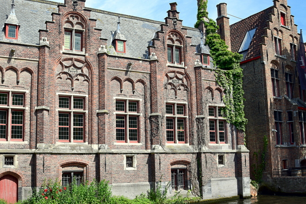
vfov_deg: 35.0
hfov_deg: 50.6
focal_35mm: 38
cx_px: 138
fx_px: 323
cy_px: 121
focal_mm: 18
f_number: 8
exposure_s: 1/80
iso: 125
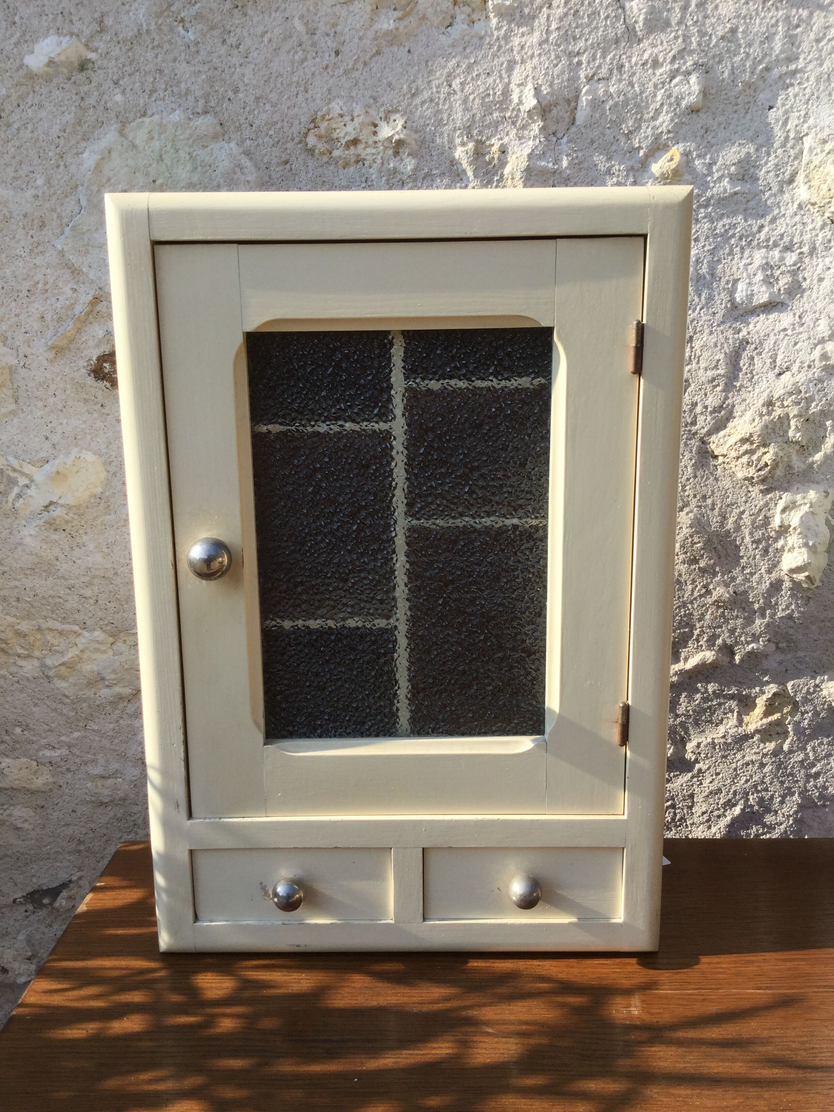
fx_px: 996
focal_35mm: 31
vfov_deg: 58.4
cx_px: 417
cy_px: 556
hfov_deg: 45.4
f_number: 2.4
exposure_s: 1/840
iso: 25
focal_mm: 3.3
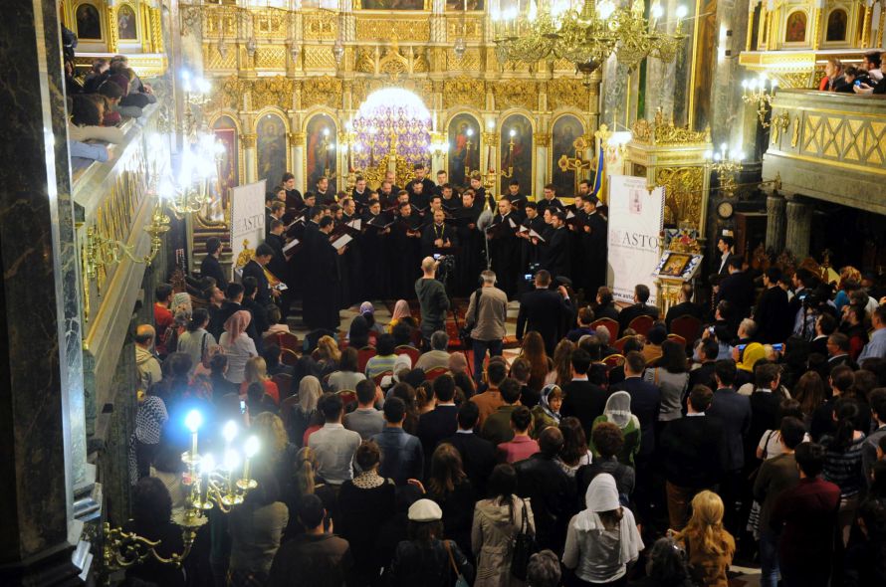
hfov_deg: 38.9
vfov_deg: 26.4
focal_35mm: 51
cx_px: 443
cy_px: 294
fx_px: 1253
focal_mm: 34
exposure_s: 1/20
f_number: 4.2
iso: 1600
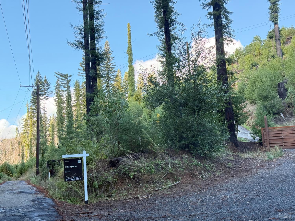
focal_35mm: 48
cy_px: 110
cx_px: 148
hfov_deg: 39.7
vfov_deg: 30.3
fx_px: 409
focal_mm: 6.76
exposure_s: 1/155
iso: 200
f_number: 1.78
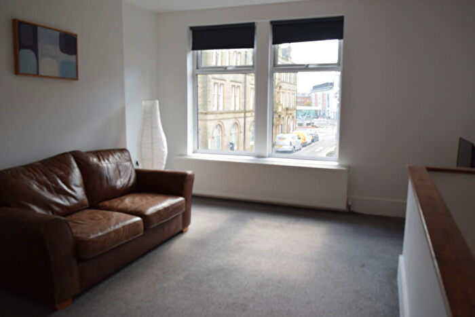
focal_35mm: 27
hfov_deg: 67.4
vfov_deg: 47.9
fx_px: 356
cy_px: 158
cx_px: 238
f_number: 6.3
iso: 400
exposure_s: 1/160
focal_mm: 18
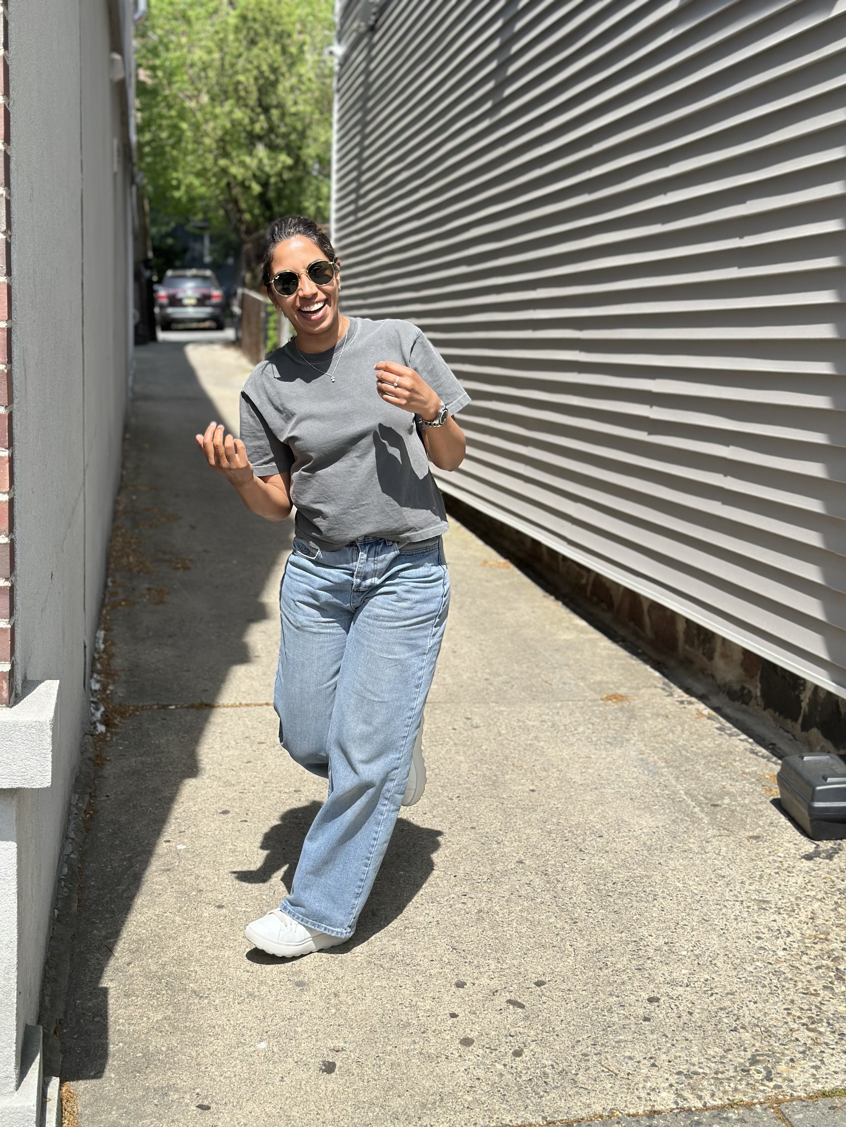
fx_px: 1564
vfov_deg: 39.7
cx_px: 423
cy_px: 564
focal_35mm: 48
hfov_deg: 30.3
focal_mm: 6.86
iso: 100
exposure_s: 1/3731
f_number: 1.78
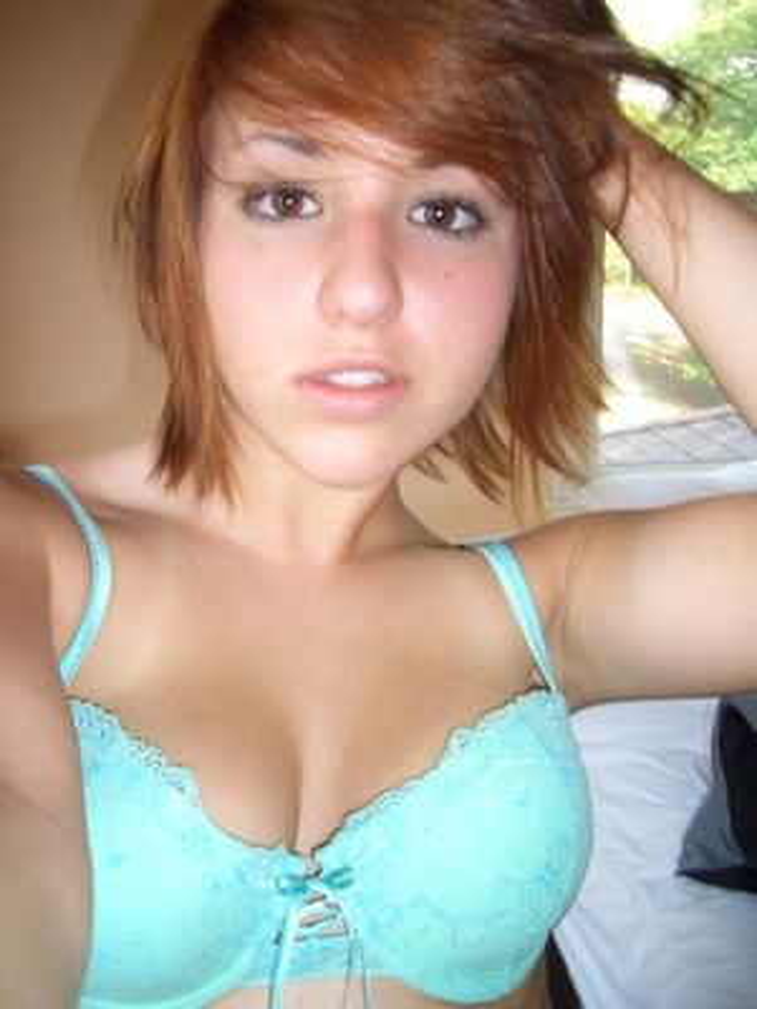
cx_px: 378
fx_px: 1021
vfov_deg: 52.6
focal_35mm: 35
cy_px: 504
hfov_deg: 40.7
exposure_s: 1/50
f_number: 2.6
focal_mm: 5.8
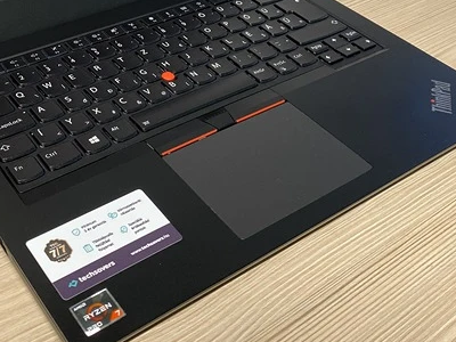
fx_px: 685
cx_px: 146
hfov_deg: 36.4
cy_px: 35
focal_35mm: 52
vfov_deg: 27.1
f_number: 1.8
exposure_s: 1/50
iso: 125
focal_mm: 4.25
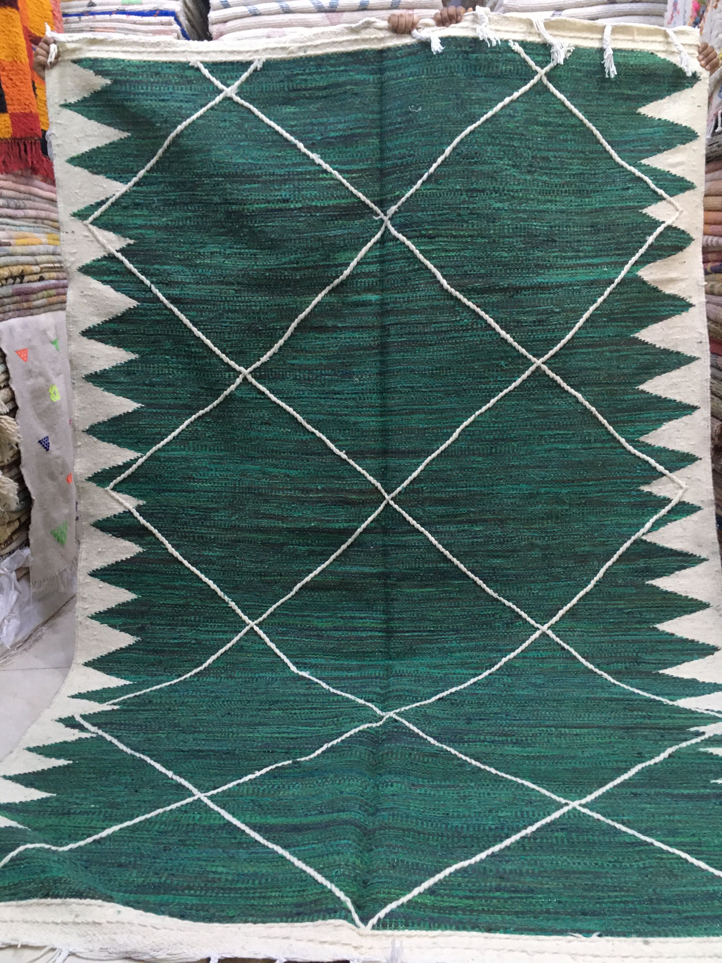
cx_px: 361
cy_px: 482
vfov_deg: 61.7
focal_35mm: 29
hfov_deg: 48.2
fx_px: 806
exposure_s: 1/33
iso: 200
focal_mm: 4.15
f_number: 2.2
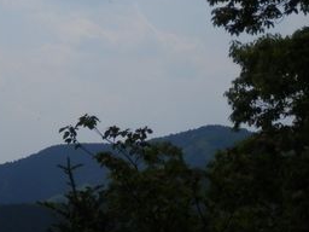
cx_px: -171
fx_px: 1366
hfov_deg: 12.2
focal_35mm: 153
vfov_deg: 9.7
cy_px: 193
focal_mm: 8.9
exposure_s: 1/250
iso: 80
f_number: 11.2
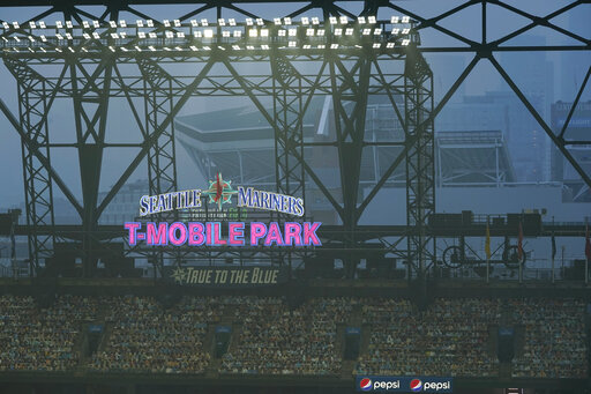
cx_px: 296
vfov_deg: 13.7
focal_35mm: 100
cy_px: 197
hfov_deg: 20.4
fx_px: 1641
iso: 1600
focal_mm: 100
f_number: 11
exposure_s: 1/200
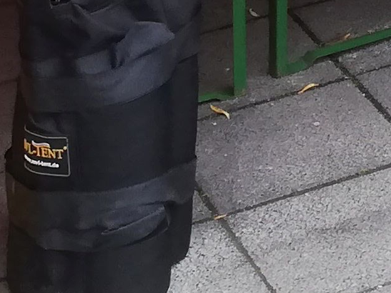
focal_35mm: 192
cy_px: -746
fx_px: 2169
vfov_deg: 6.6
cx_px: 1026
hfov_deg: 9.0
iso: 50
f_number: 2.2
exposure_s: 1/285
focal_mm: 3.81
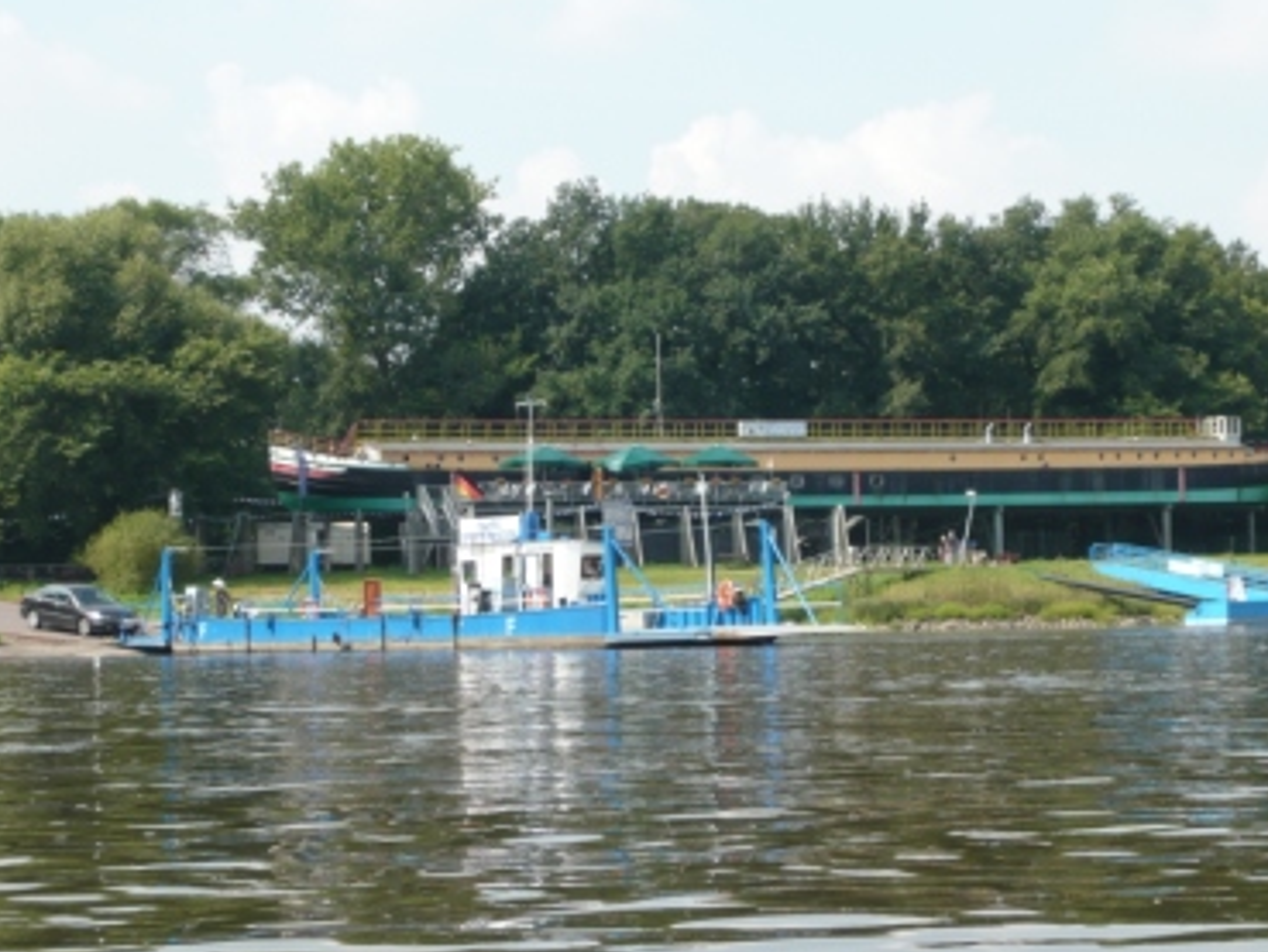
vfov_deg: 15.4
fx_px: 3518
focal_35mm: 96
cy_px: 540
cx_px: 677
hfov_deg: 20.4
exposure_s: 1/320
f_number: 5
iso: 100
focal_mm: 13
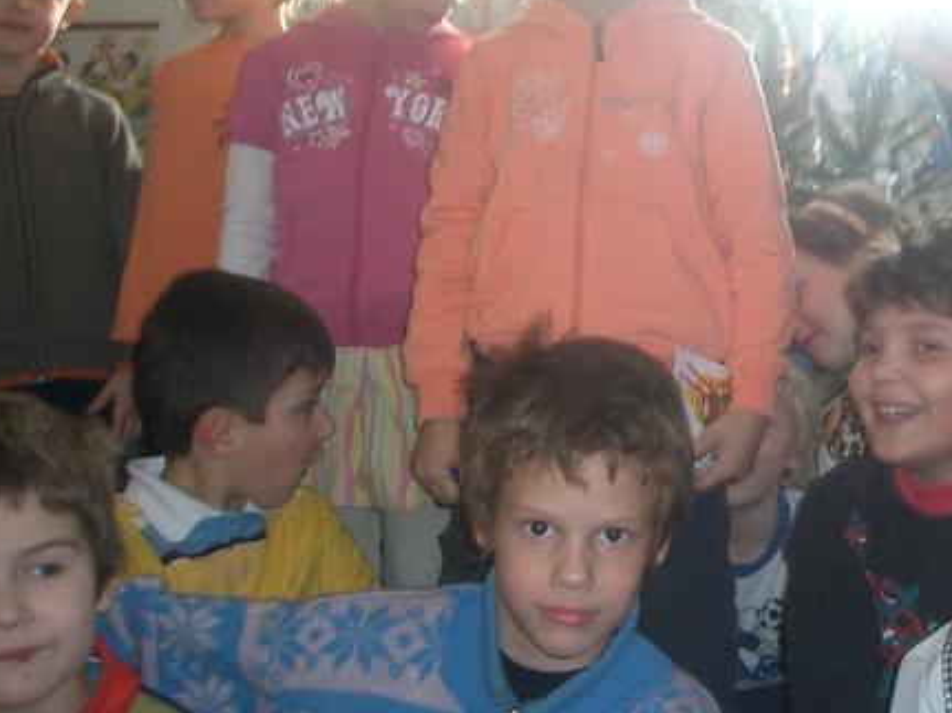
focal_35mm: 65
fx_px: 1787
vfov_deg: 22.6
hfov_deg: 29.1
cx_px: 778
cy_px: 318
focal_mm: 5.8
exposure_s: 1/40
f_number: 2.6
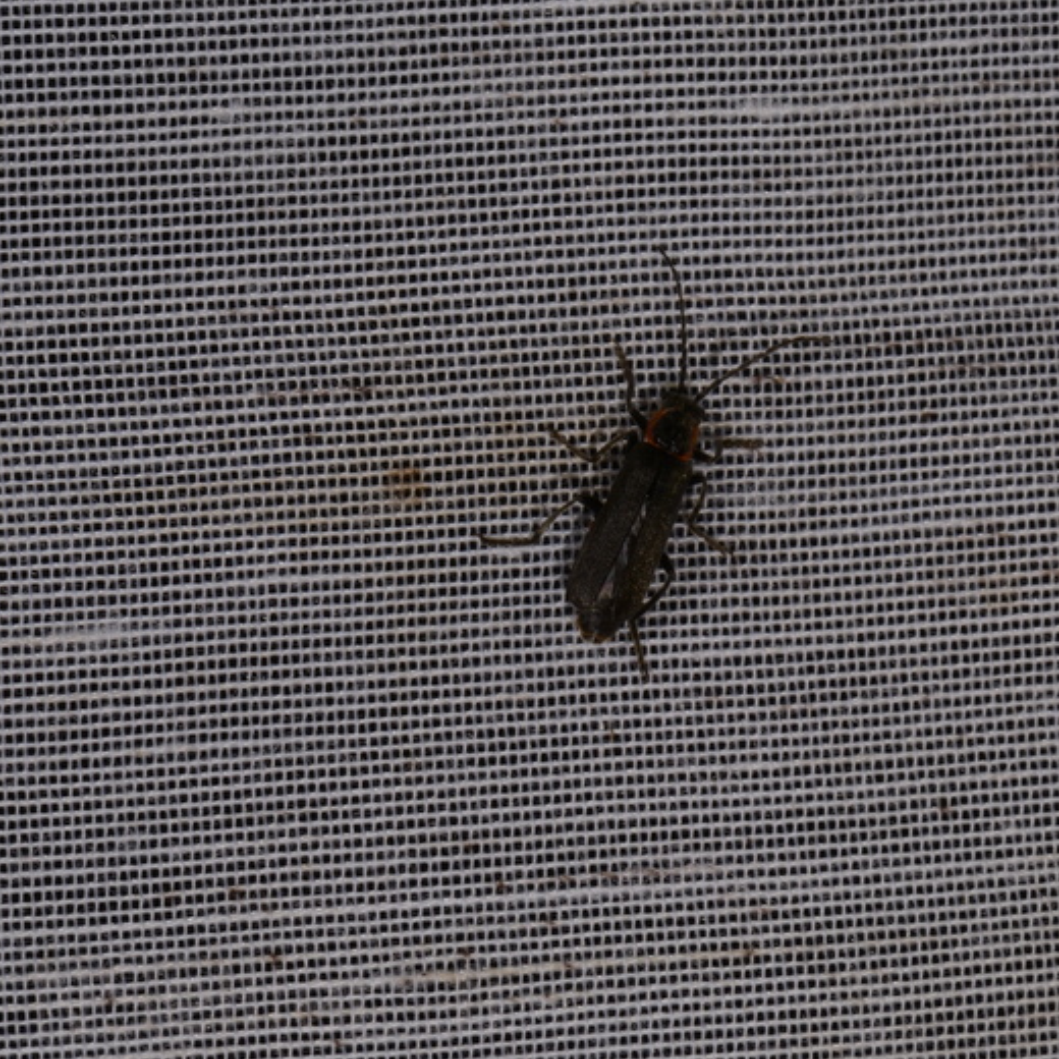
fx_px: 5699
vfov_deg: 10.6
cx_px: 684
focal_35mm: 165
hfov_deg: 10.6
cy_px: 530
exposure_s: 1/60
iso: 100
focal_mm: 85
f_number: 32
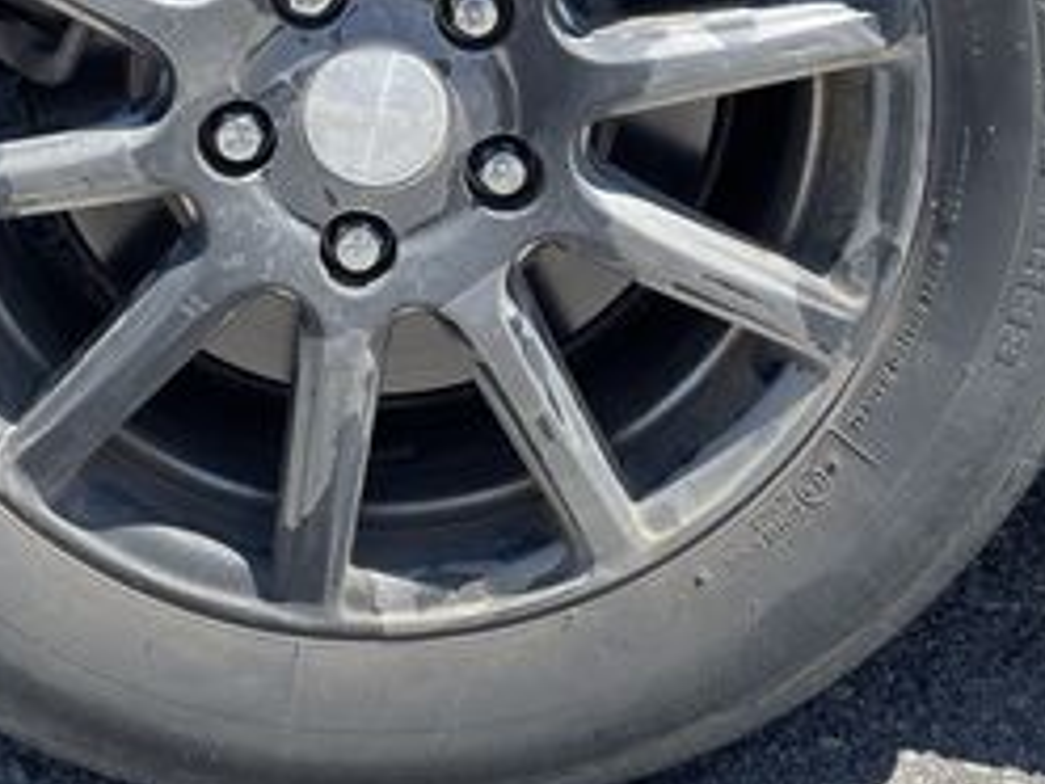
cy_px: -8
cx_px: 358
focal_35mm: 67
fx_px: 2023
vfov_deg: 21.1
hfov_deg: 28.8
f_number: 1.6
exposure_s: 1/963
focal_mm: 4.2
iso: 32
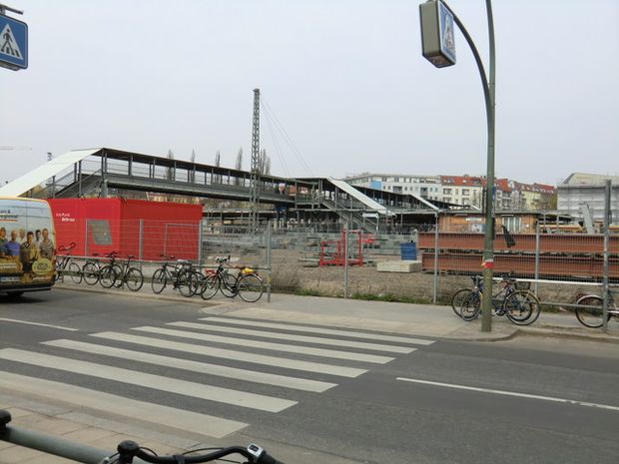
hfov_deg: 54.0
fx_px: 608
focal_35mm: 34
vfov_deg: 41.8
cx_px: 310
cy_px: 232
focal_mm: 6.1
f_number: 3.6
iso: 64
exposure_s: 1/640
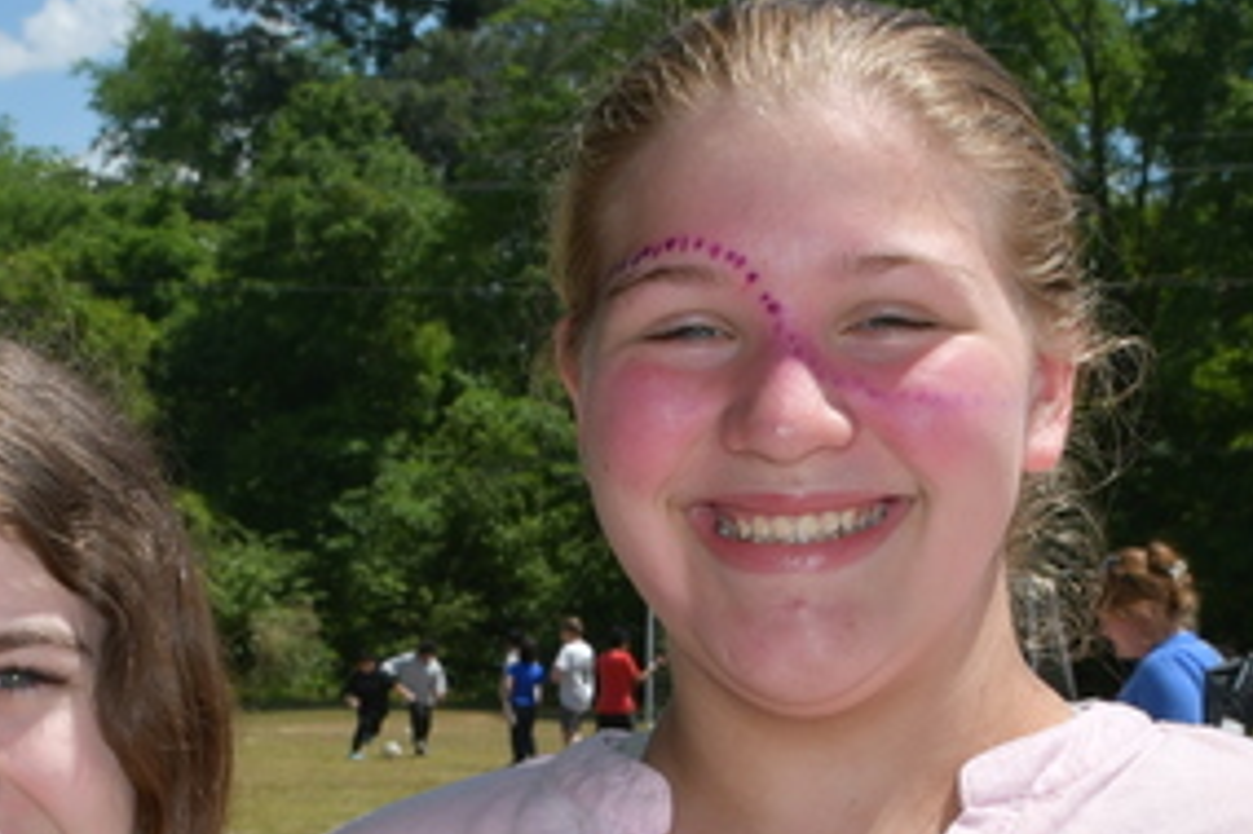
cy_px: 1066
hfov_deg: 17.2
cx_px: 666
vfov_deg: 11.2
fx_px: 4139
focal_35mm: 119
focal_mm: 22
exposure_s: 1/250
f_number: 11
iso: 100
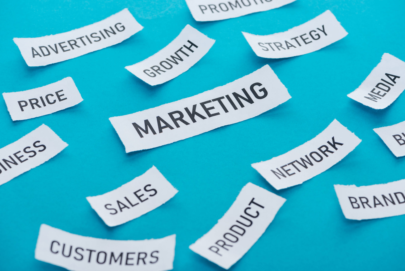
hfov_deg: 19.4
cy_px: 136
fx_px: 1182
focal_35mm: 105
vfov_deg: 13.1
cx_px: 202
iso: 125
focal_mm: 105
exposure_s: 1/160
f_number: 9
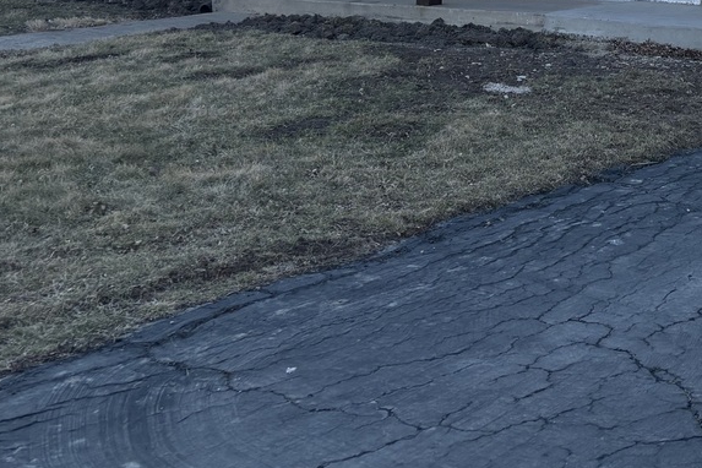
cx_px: 695
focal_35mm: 68
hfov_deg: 28.0
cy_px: -111
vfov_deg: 18.8
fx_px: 1326
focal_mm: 5.96
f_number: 1.6
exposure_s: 1/1205
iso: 50
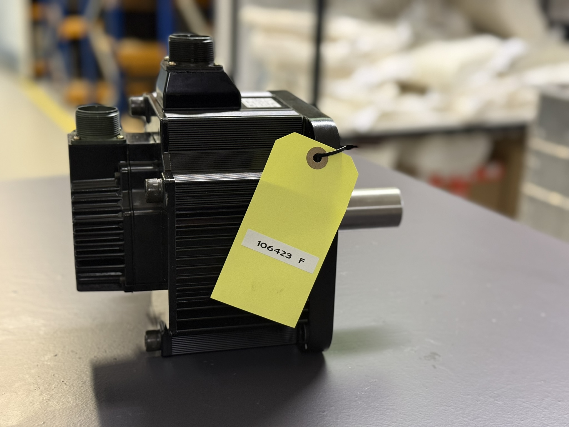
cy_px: 214
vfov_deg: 30.3
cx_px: 284
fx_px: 789
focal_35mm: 48
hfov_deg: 39.7
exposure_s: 1/33
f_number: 1.78
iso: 200
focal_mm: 6.76
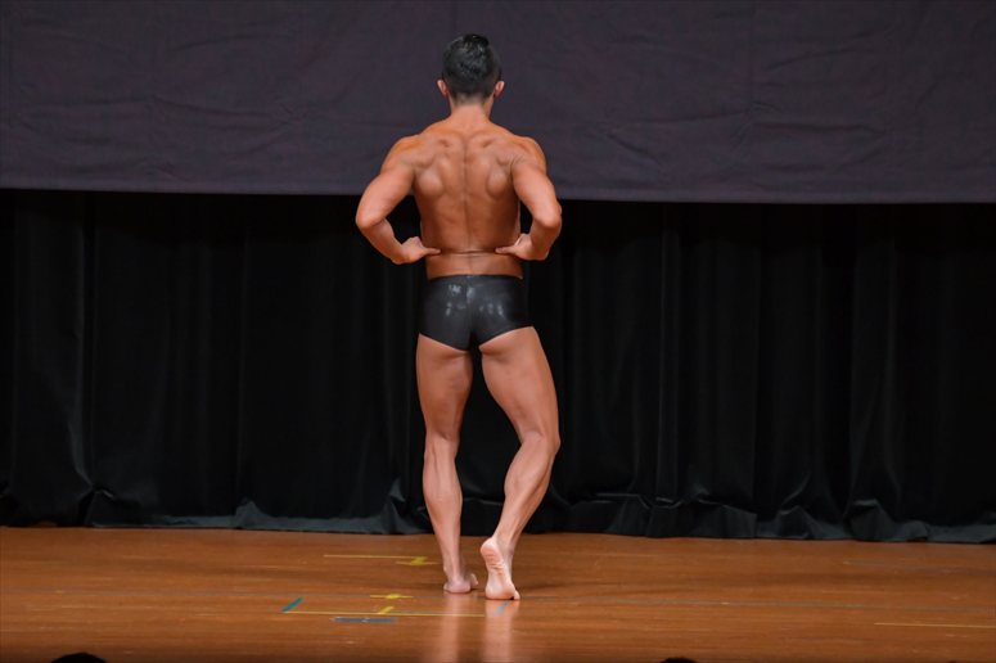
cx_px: 498
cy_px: 332
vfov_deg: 4.8
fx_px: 7881
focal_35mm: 285
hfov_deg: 7.2
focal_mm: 190
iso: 4000
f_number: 5.6
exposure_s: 1/400
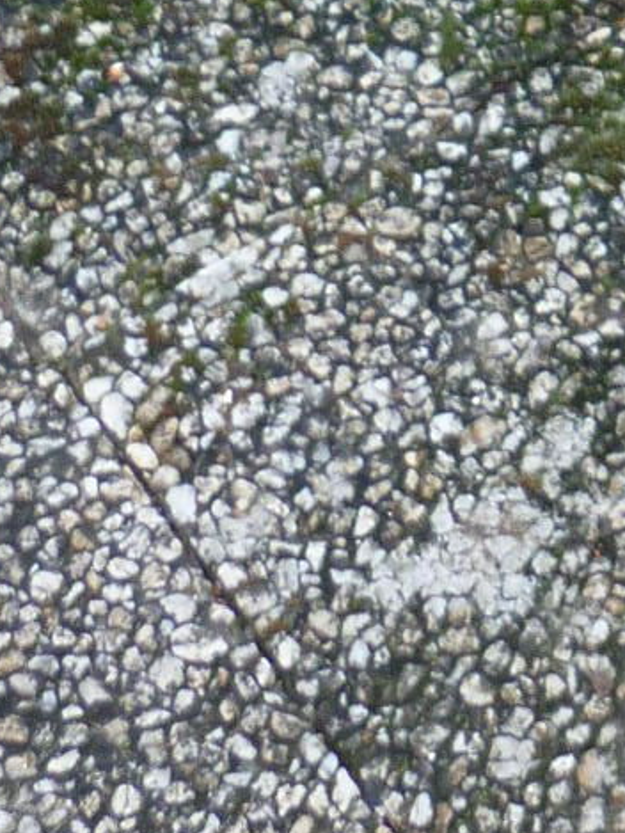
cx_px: 1312
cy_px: -778
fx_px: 3465
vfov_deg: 12.3
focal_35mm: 144
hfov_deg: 9.5
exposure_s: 1/30
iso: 100
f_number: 2.8
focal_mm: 5.5
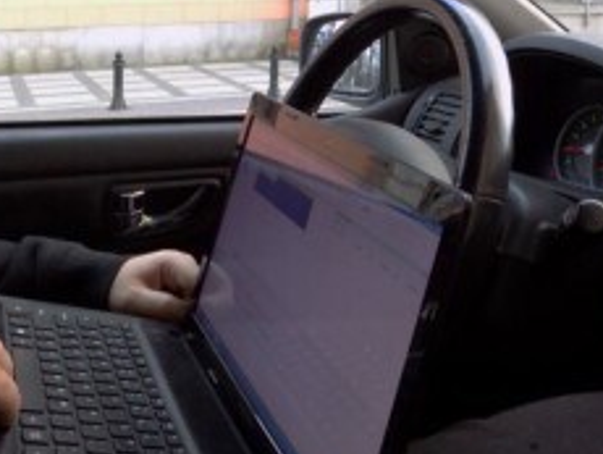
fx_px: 698
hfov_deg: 44.3
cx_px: 488
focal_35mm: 40
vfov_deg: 35.7
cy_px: 157
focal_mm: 4
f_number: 3.1
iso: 250
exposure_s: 1/30
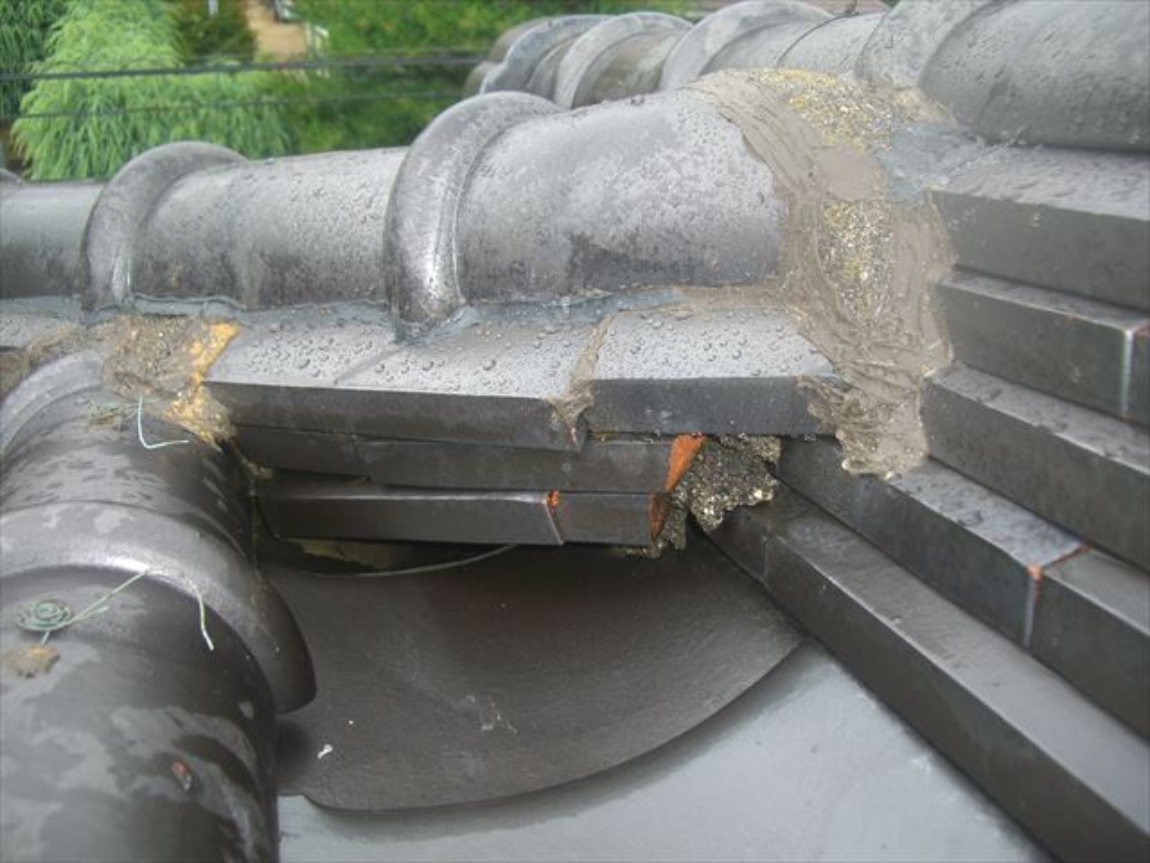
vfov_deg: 37.7
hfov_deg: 49.0
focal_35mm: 38
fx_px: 1262
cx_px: 575
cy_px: 432
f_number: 2.8
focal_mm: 7.9
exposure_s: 1/80
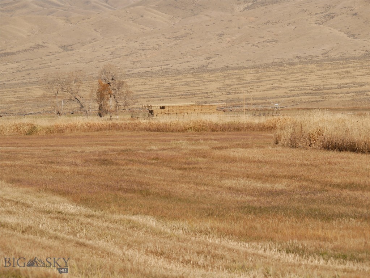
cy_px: 139
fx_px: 2138
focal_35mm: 200
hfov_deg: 9.9
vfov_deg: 7.4
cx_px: 185
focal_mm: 100
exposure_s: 1/1300
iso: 200
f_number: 6.3
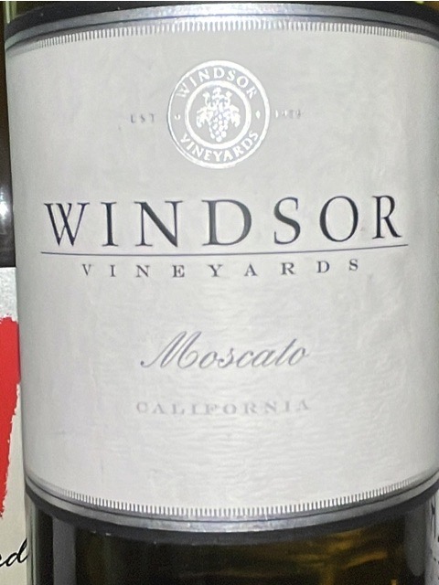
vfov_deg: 60.0
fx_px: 507
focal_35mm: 30
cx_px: 220
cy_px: 292
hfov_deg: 46.8
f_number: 2.4
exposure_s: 1/60
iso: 50
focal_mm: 1.54
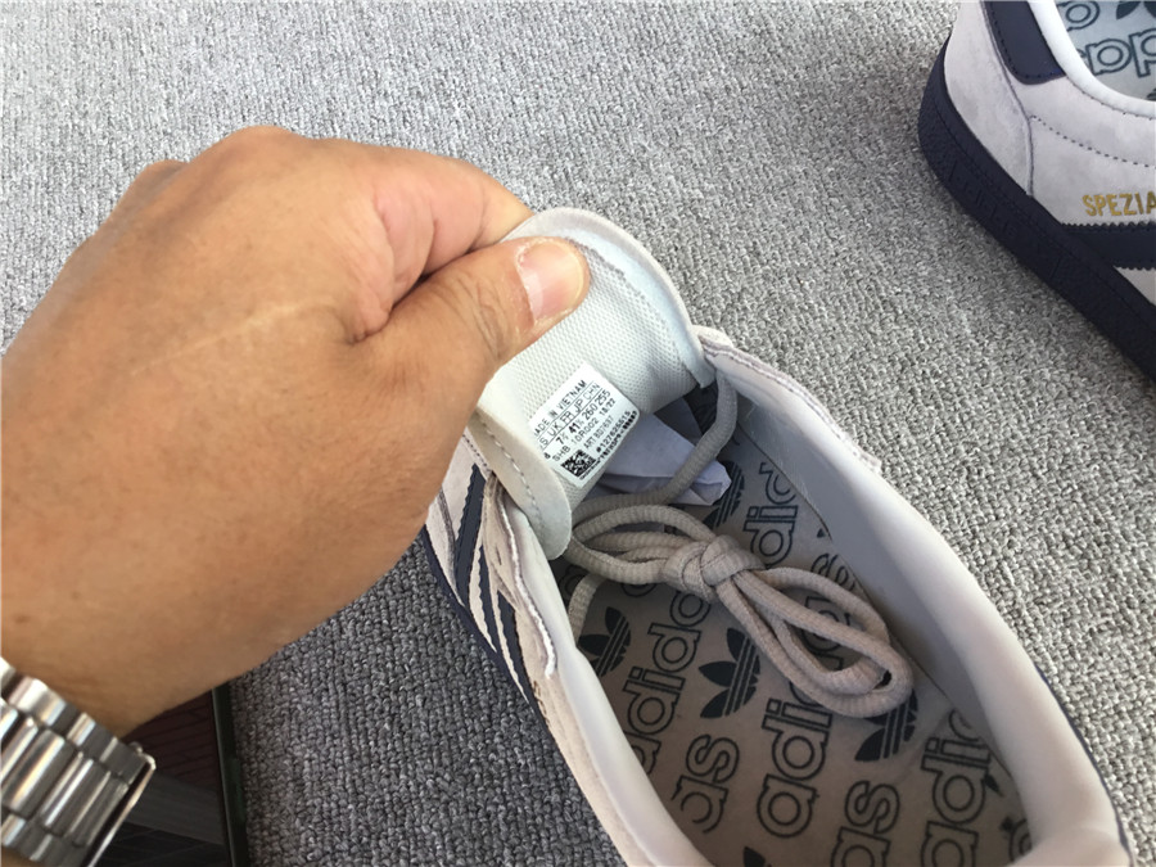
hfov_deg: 58.4
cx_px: 578
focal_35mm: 31
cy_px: 434
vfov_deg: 45.4
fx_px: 1035
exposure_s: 1/111
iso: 25
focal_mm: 3.3
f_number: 2.4
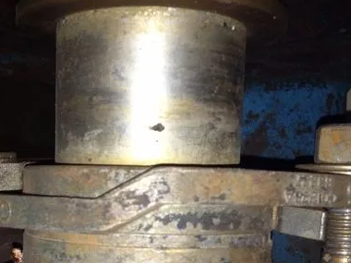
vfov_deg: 24.5
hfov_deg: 32.6
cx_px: 136
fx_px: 598
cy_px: 205
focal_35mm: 59
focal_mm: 4.28
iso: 50
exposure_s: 1/50
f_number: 2.4
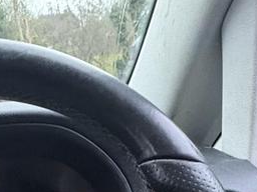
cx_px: 54
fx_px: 364
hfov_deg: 37.6
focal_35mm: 49
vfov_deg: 21.4
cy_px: 332
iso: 800
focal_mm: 2.22
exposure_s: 1/56
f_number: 2.2
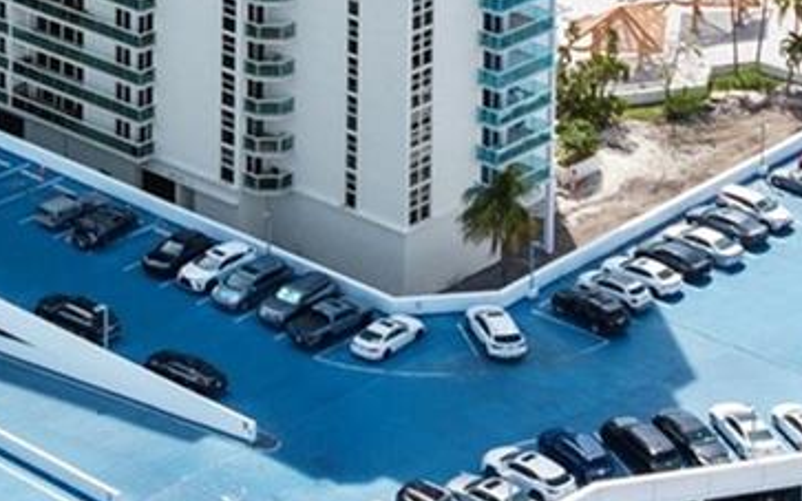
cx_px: 150
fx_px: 2448
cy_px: -47
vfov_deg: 11.5
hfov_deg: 18.4
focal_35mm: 112
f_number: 2.8
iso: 100
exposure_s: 1/1600
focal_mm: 12.29
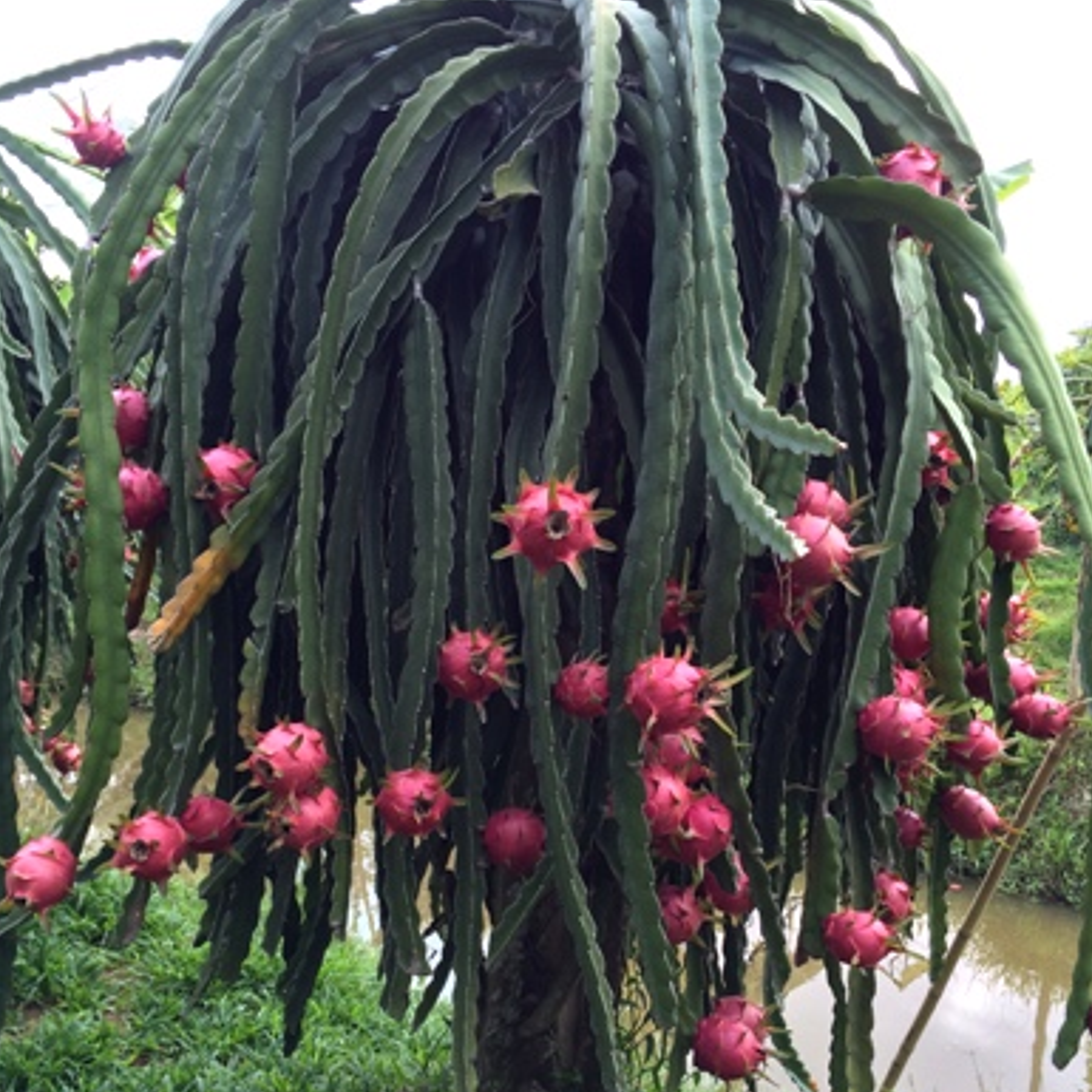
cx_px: 547
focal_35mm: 35
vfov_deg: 47.0
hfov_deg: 47.2
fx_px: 1249
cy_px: 654
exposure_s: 1/466
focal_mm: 4.15
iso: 32
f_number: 2.2
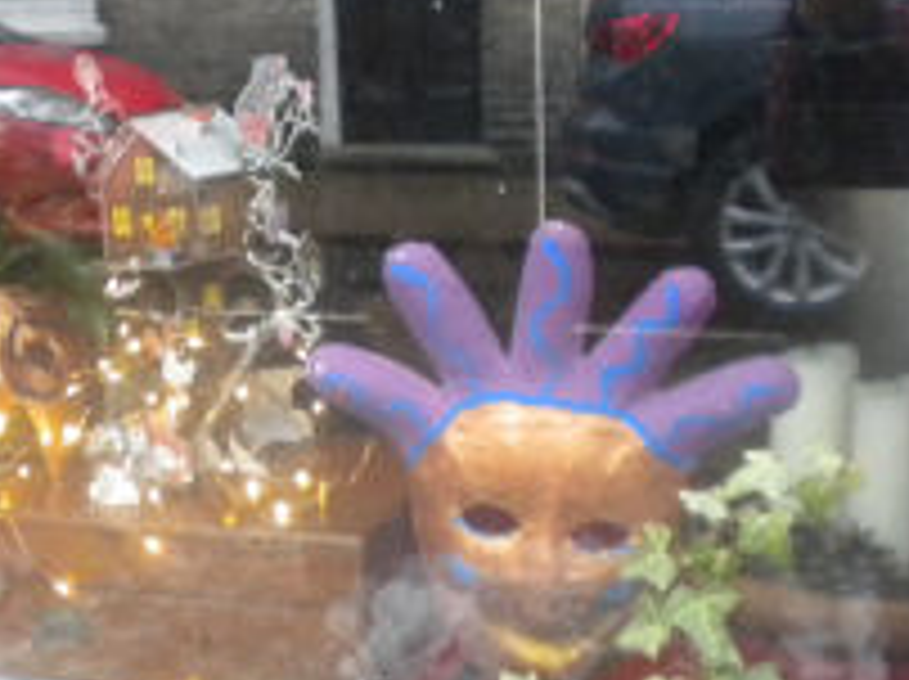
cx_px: 54
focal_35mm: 71
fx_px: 1862
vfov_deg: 20.6
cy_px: 236
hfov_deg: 26.3
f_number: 3.1
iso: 400
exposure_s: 1/35.4
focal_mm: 6.3
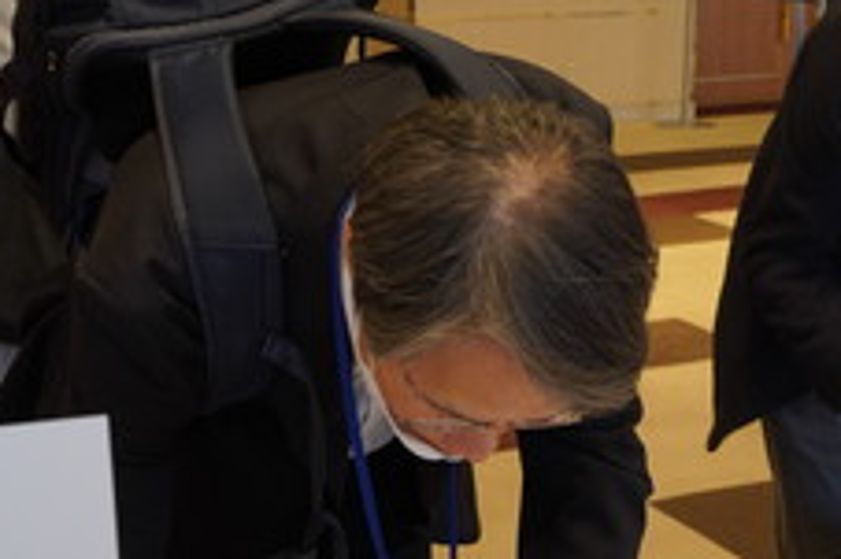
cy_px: 589
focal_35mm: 74
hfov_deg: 27.1
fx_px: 1727
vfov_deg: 17.8
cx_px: 589
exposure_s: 1/30
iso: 640
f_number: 5.6
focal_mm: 28
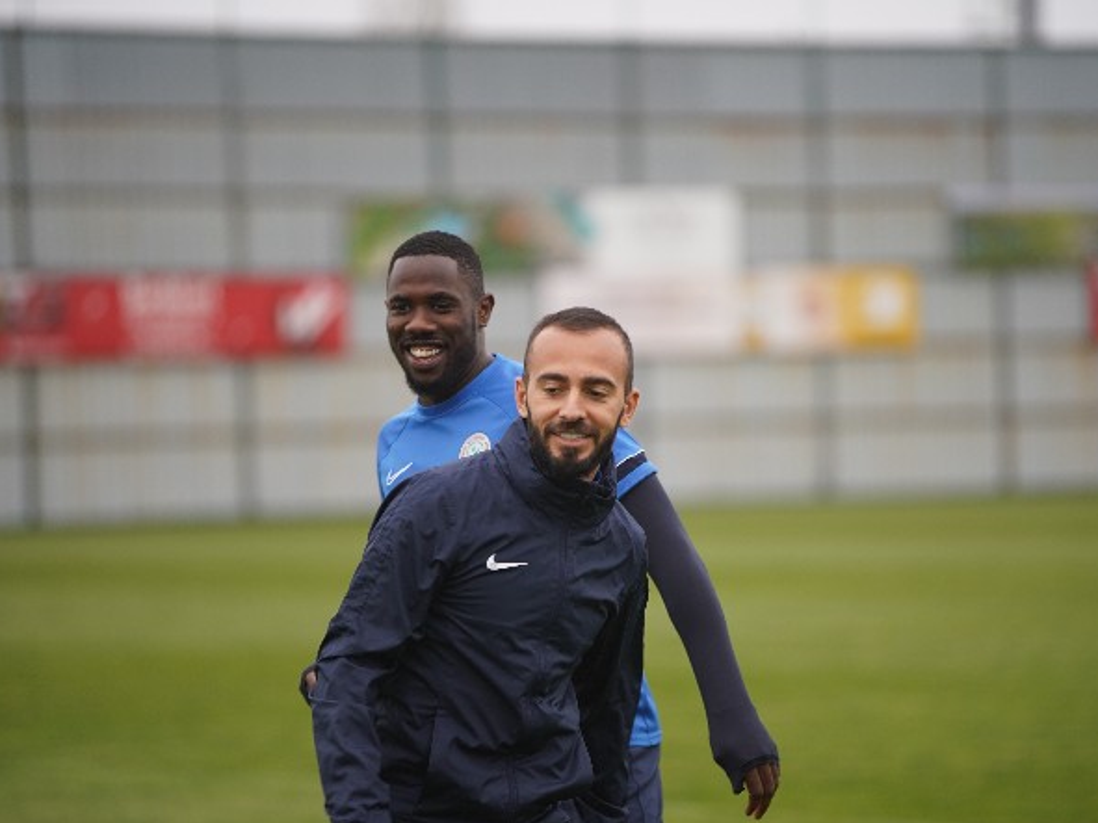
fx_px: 6913
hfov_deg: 9.1
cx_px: 589
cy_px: 412
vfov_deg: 6.8
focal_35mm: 218
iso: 500
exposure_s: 1/400
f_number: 2.8
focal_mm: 200
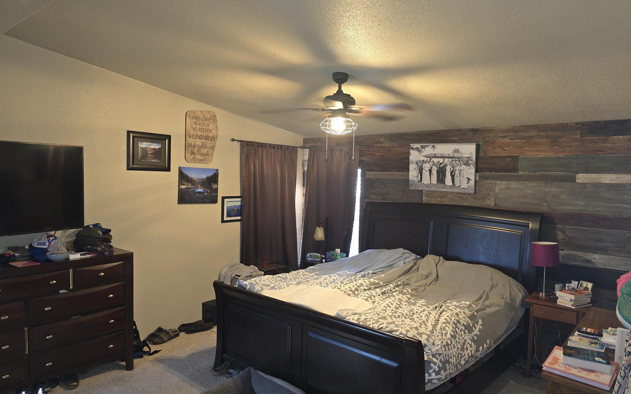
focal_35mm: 25
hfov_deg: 72.5
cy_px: 206
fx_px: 430
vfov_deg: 49.3
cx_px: 310
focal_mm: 6.3
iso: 125
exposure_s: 1/13.4
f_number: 1.7
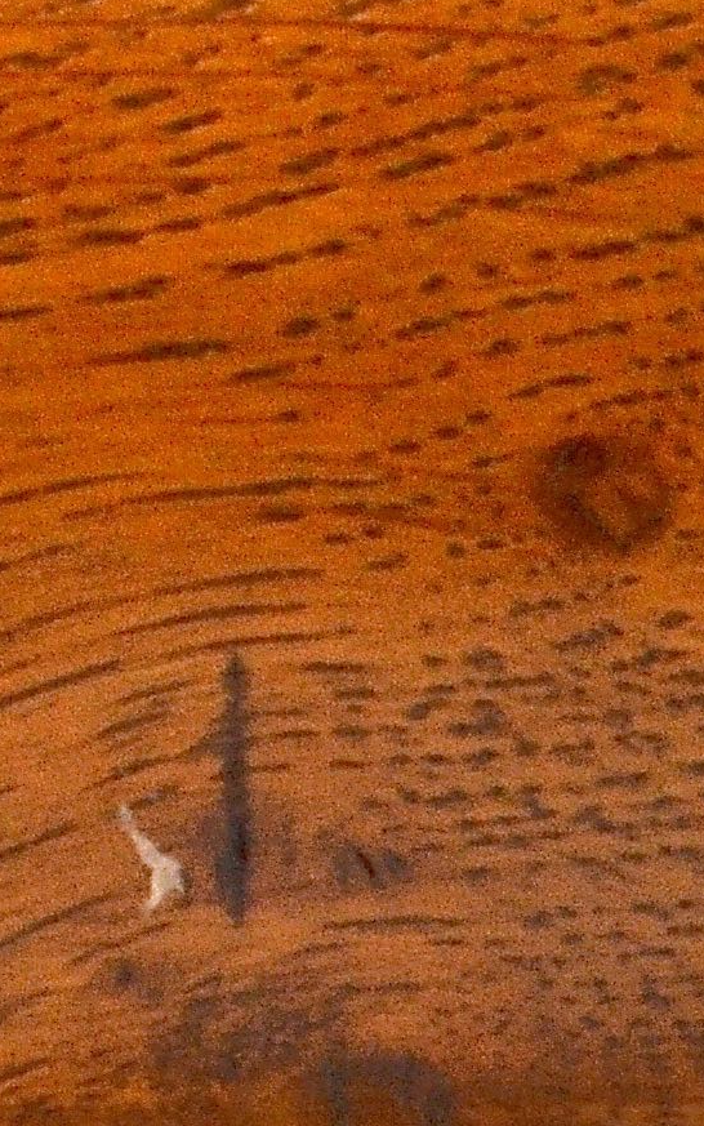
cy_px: 1518
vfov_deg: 3.5
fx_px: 18502
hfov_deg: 2.2
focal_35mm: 603
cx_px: 967
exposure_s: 1/125
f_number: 16
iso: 400
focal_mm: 70
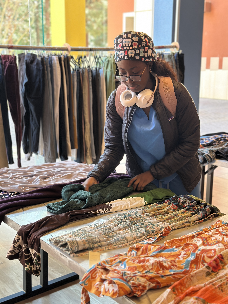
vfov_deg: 39.7
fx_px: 422
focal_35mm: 48
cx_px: 114
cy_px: 152
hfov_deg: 30.3
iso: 200
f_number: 1.78
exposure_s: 1/60
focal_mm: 6.86
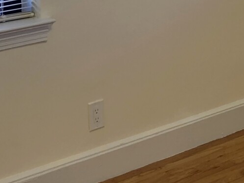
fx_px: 810
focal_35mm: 115
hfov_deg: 16.9
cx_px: 220
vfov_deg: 12.0
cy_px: -125
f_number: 1.8
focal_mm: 3.99
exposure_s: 1/120
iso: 64
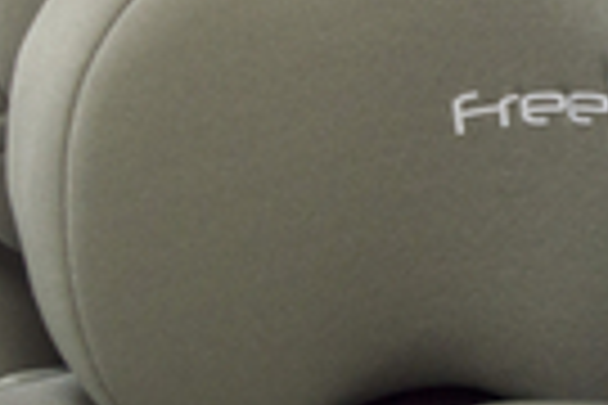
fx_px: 2588
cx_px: 676
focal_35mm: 153
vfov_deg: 8.9
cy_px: 74
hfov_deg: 13.1
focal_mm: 23
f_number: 4
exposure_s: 1/60
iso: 400
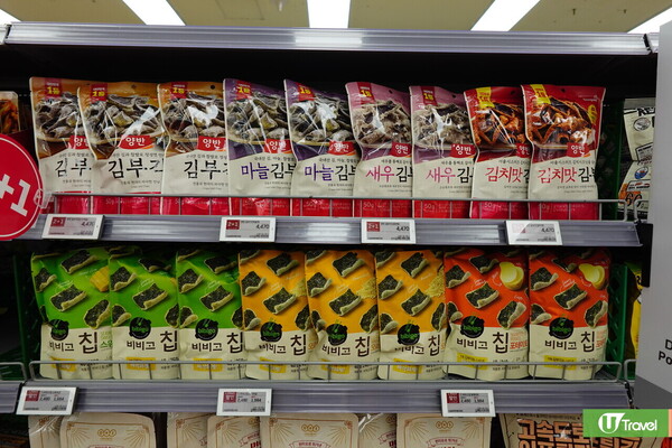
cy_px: 224
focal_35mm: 20
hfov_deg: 84.0
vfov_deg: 61.9
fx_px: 373
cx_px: 336
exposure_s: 1/200
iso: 125
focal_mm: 7.6
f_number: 2
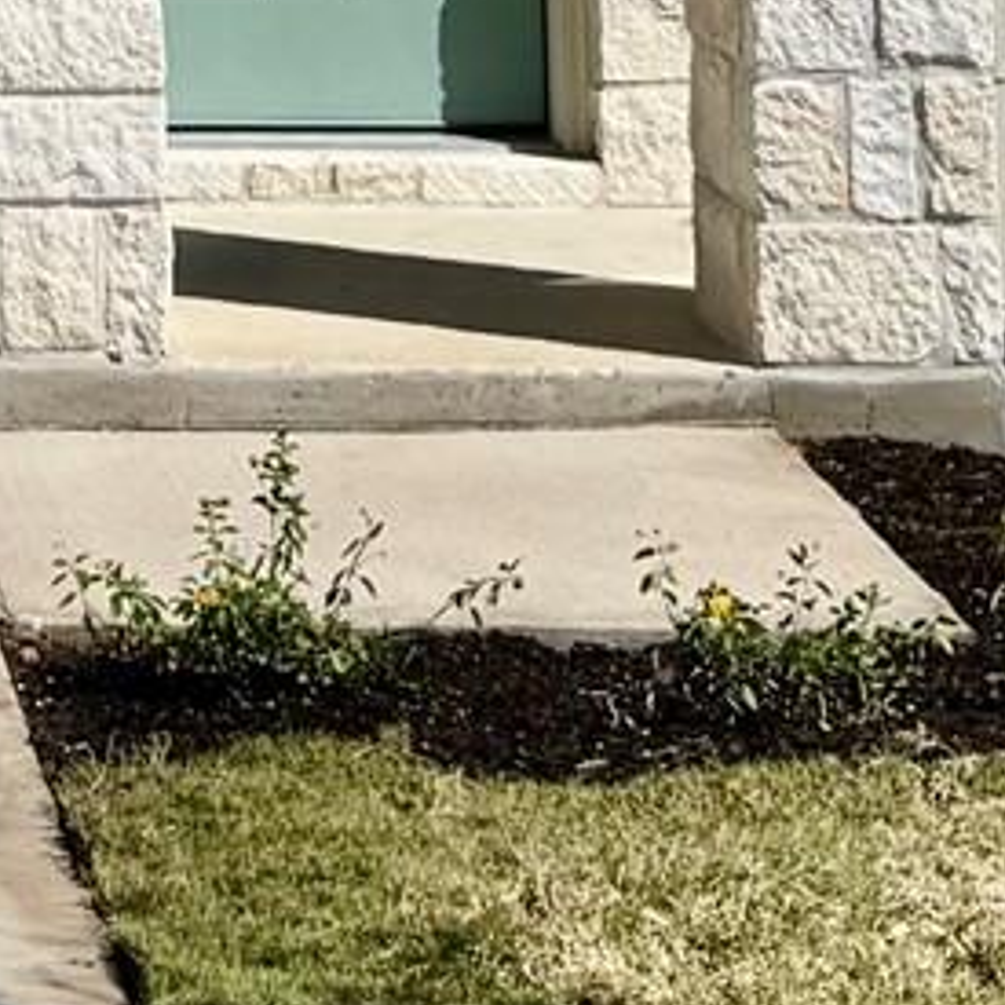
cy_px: -1195
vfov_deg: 10.0
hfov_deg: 10.8
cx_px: -274
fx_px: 5190
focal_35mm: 158
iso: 80
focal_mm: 6.76
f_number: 1.78
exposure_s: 1/7937
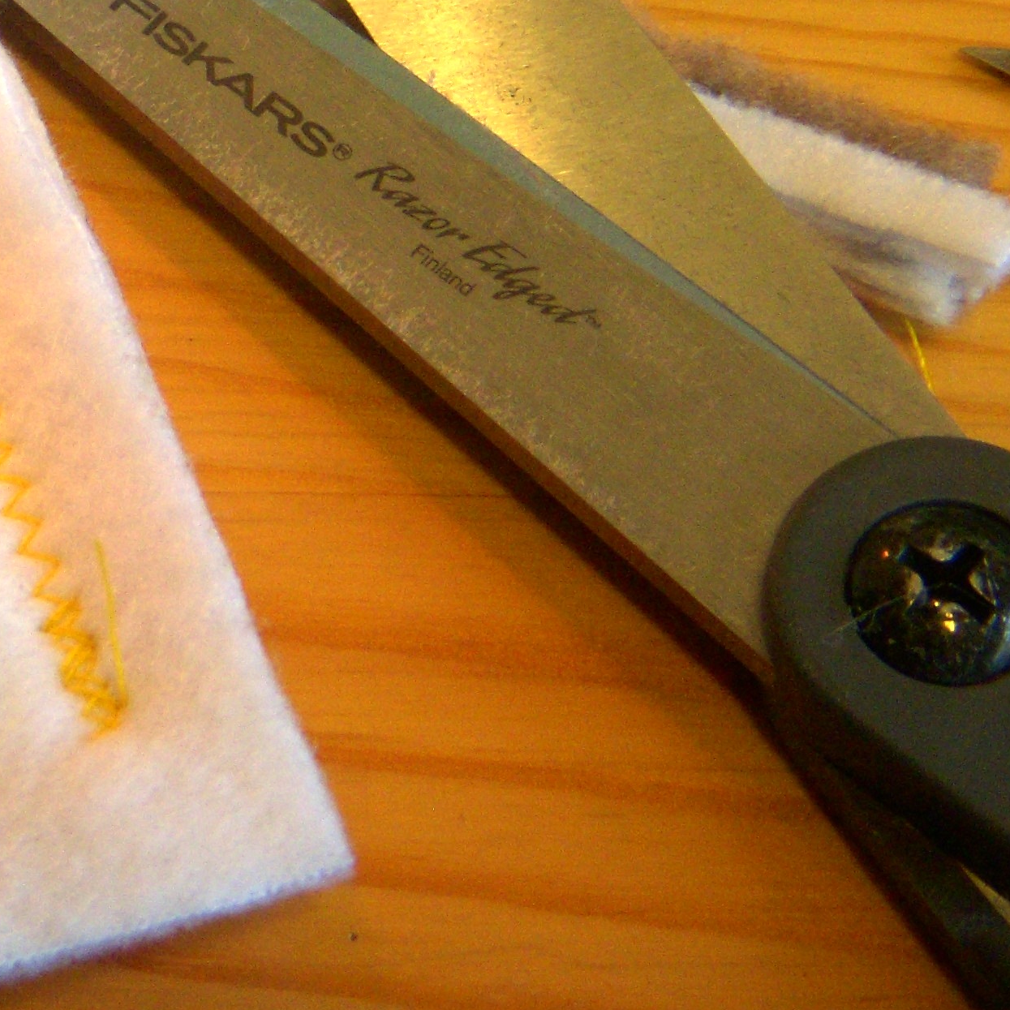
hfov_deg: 12.0
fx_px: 4753
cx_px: -77
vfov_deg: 12.1
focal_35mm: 144
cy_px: 182
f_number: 3.7
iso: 200
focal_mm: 11
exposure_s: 1/20
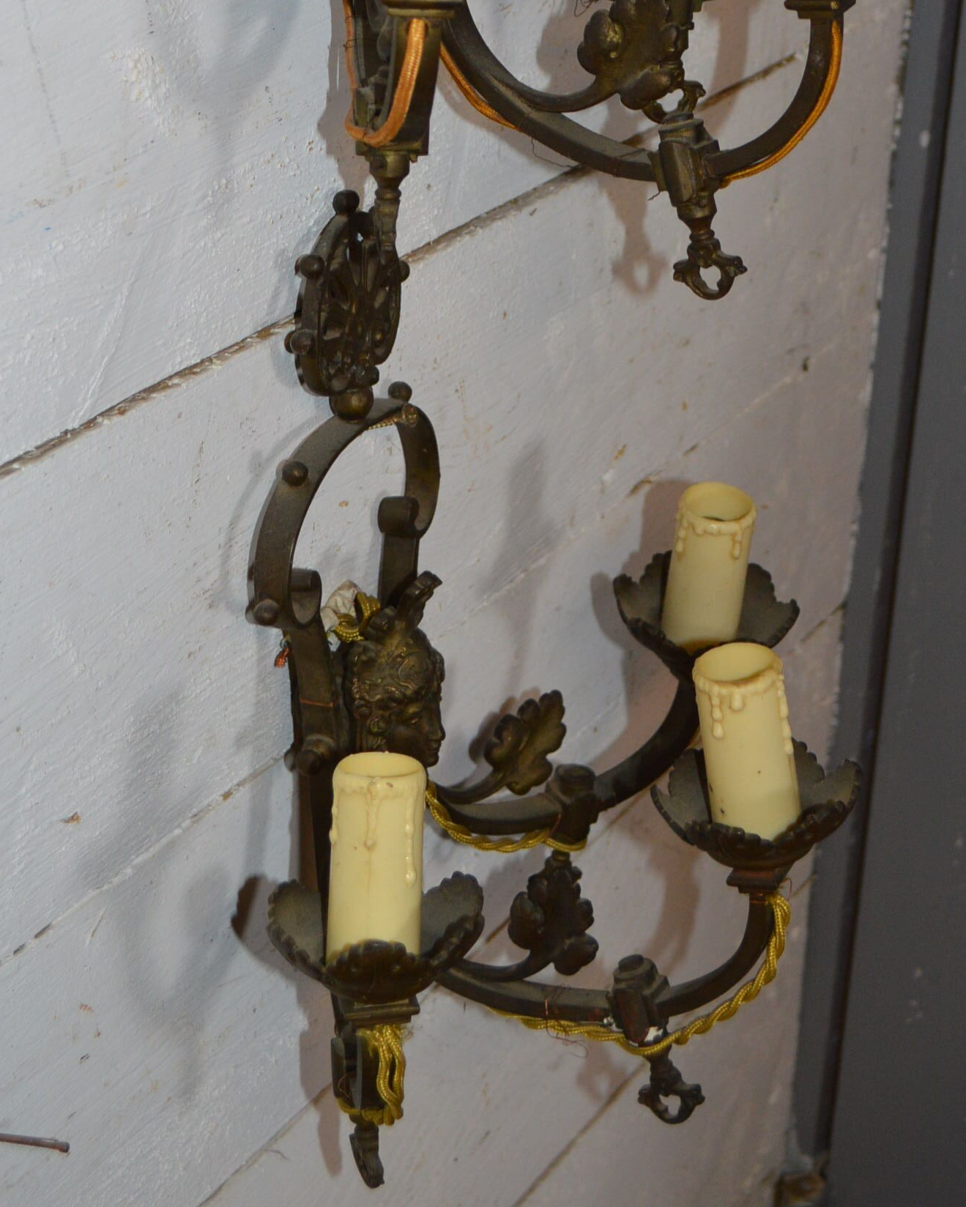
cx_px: 505
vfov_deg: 24.2
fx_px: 2751
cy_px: 179
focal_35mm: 77
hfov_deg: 19.9
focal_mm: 30
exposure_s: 1/60
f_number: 4.5
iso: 560
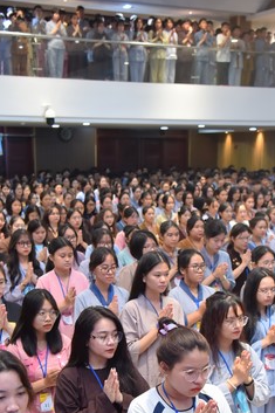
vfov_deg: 28.4
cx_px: 132
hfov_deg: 19.4
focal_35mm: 70
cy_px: 319
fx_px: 803
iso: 1250
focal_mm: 38
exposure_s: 1/100
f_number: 4.5
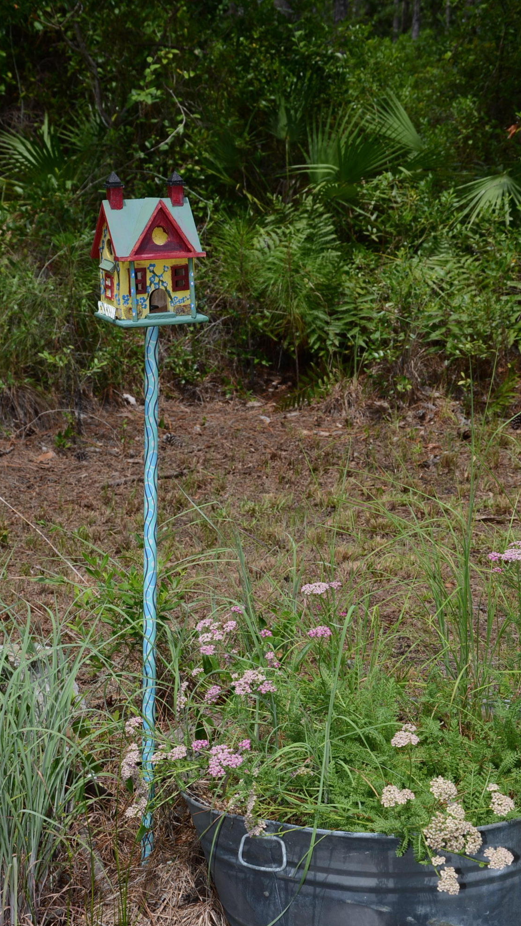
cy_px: 463
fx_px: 1474
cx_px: 228
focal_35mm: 60
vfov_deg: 34.9
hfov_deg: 20.0
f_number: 9
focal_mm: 38
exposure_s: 1/200
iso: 100
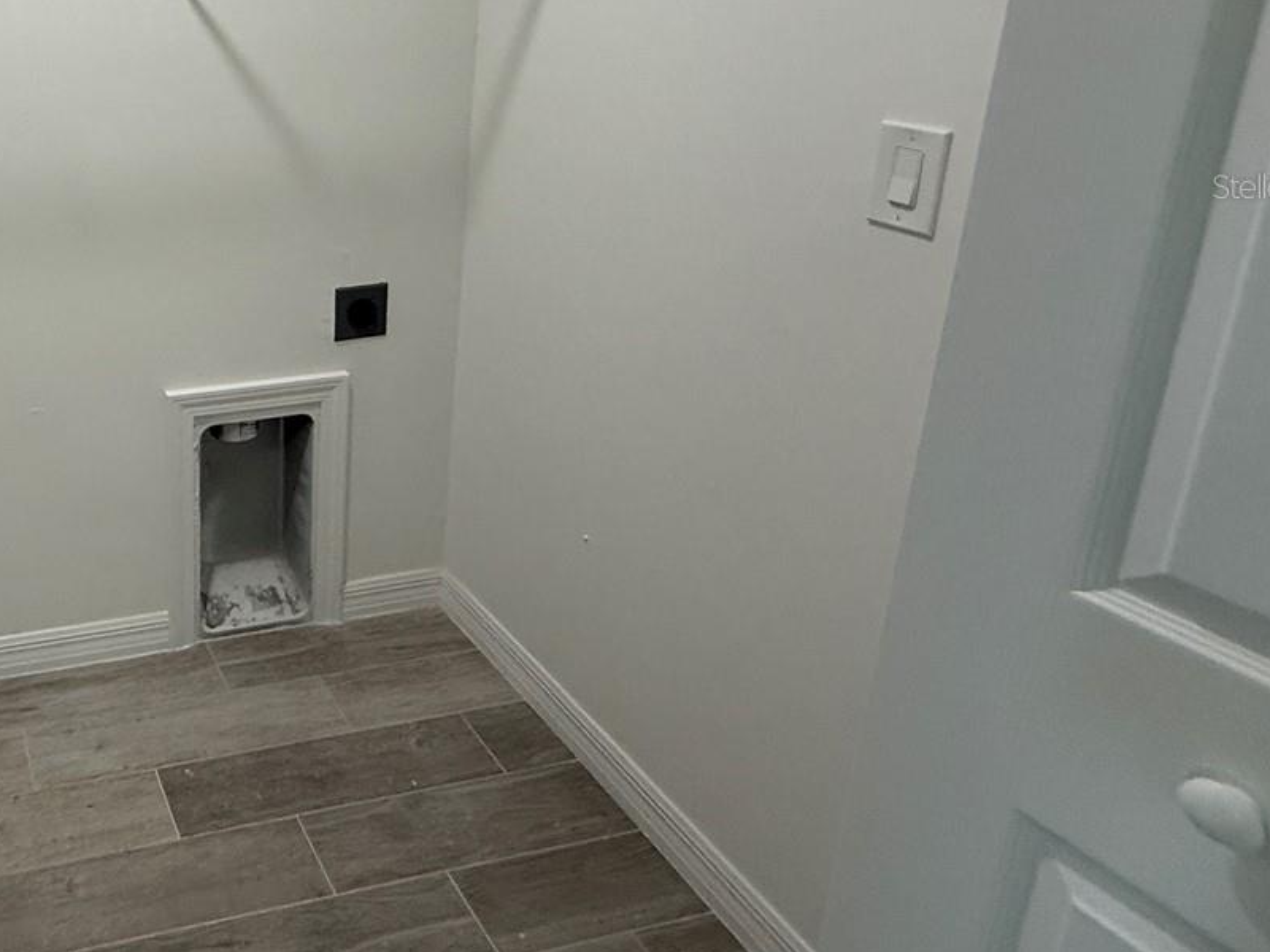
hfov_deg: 54.0
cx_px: 92
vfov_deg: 47.0
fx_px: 1027
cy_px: 186
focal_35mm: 28
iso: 200
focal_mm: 2.22
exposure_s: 1/120
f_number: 2.2
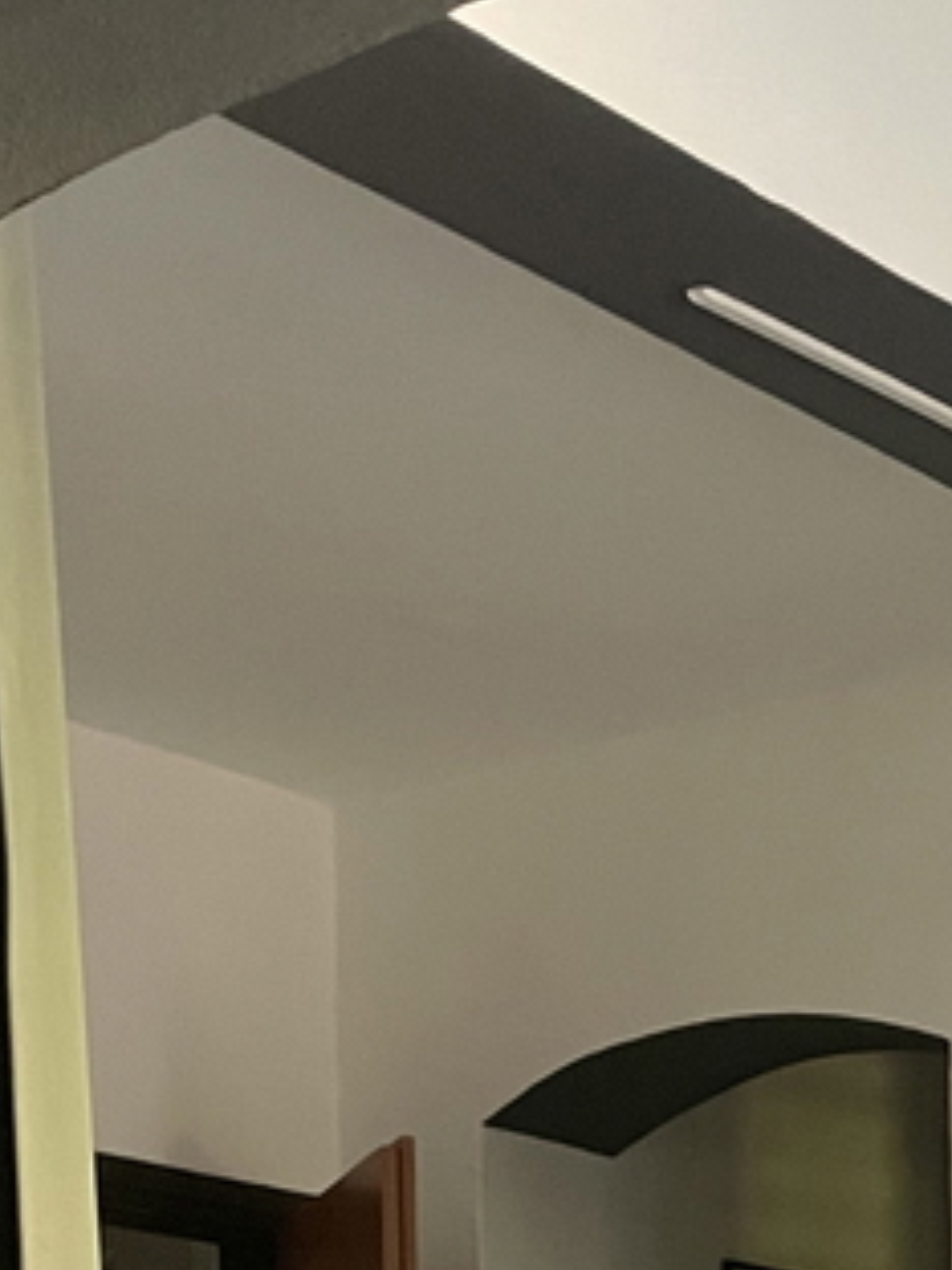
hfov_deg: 15.7
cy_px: 2100
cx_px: 1208
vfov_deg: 18.3
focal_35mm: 90
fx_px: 3300
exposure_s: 1/40
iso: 500
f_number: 1.6
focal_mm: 4.2
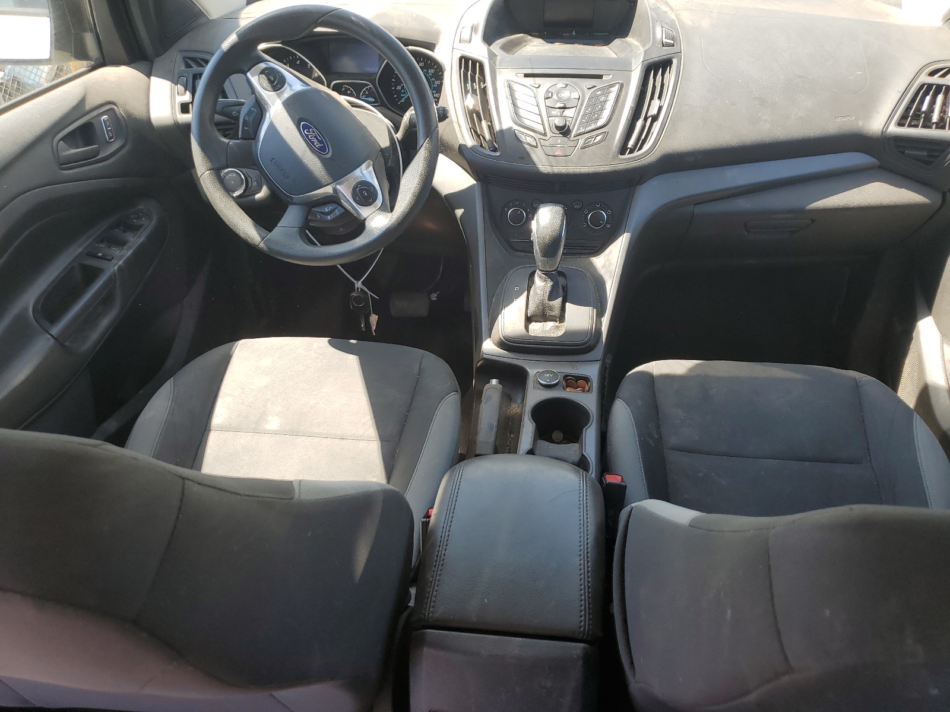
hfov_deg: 67.3
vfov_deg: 53.1
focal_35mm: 26
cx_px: 475
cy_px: 356
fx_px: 714
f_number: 1.5
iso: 50
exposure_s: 1/286
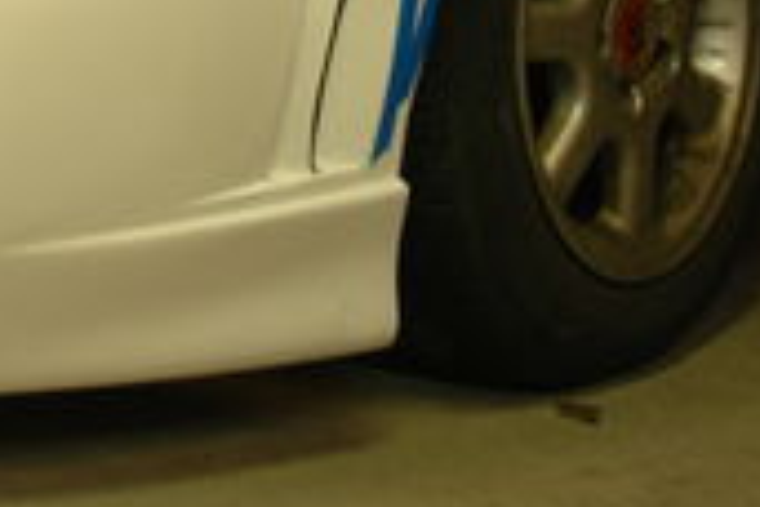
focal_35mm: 157
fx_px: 3314
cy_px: -342
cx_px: 62
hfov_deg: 13.0
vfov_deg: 8.5
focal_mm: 28
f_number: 3.5
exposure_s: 1/13
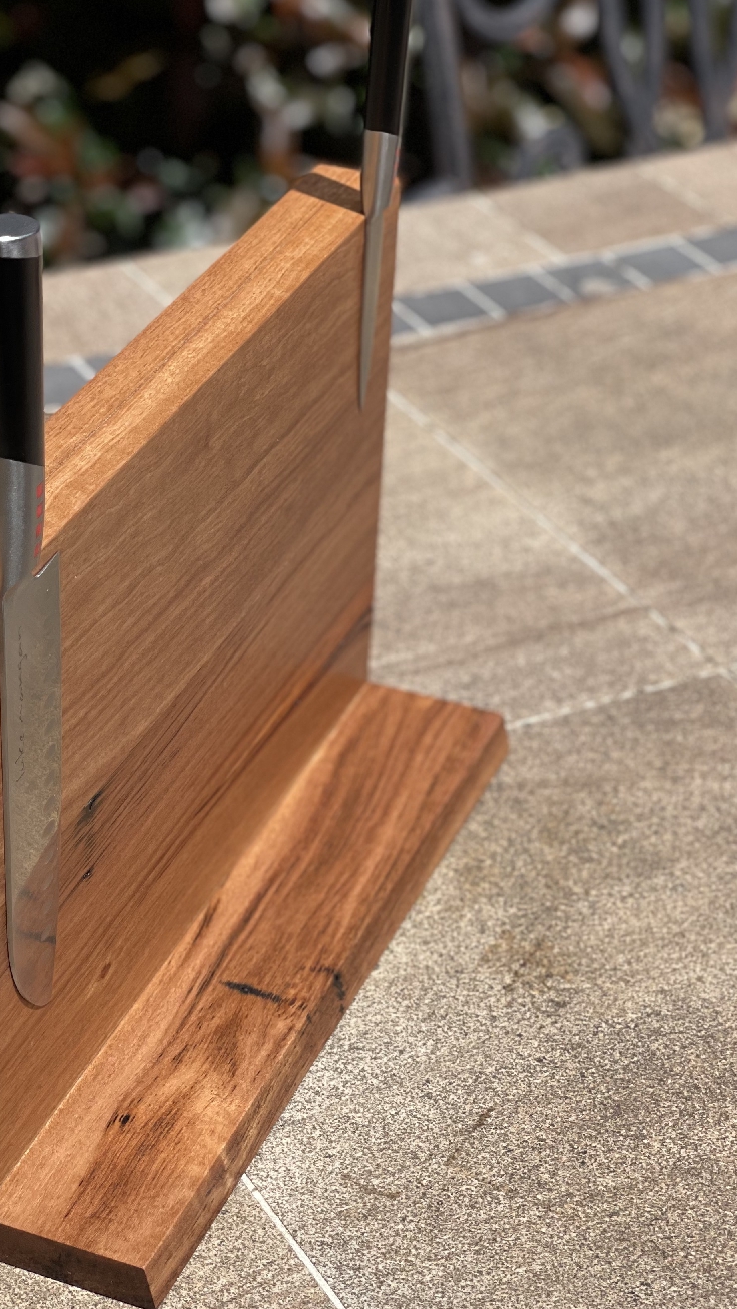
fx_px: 2987
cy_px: 704
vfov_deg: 24.7
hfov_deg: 14.0
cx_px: 217
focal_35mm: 86
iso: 32
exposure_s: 1/1727
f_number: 2.2
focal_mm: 7.5
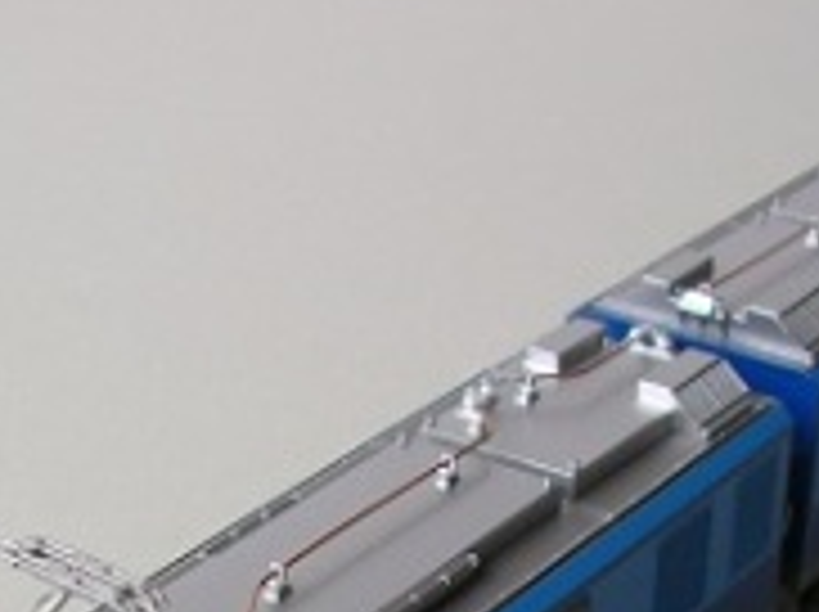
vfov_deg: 14.7
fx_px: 2268
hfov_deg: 20.5
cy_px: 778
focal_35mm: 96
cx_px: 400
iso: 50
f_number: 2.8
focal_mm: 5.8
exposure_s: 1/13.6
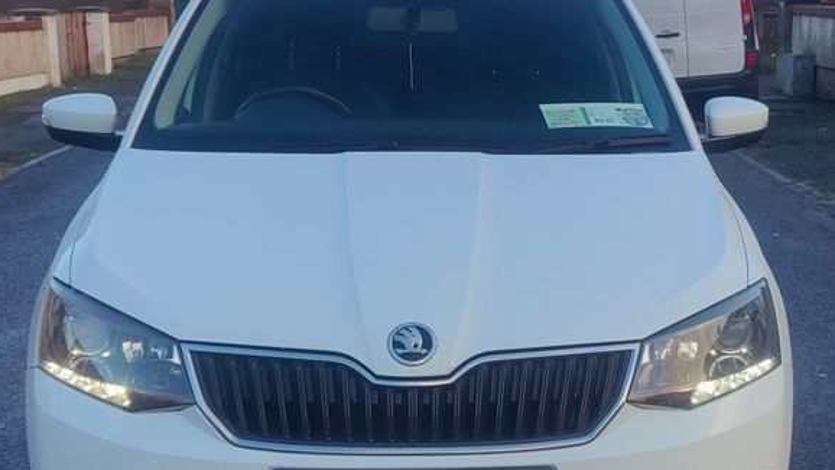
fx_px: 576
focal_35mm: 26
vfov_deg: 44.1
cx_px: 418
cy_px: 291
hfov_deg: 71.9
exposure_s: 1/835
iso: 50
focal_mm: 6.06
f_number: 1.8
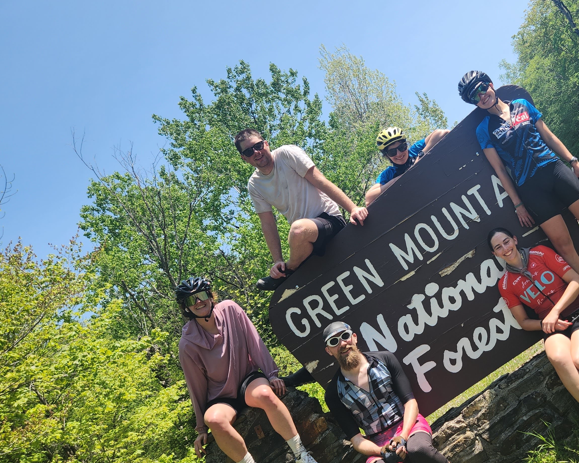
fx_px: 668
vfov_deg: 38.2
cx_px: 455
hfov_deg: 44.8
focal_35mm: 39
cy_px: 238
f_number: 1.8
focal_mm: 5.4
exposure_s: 1/997
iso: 20
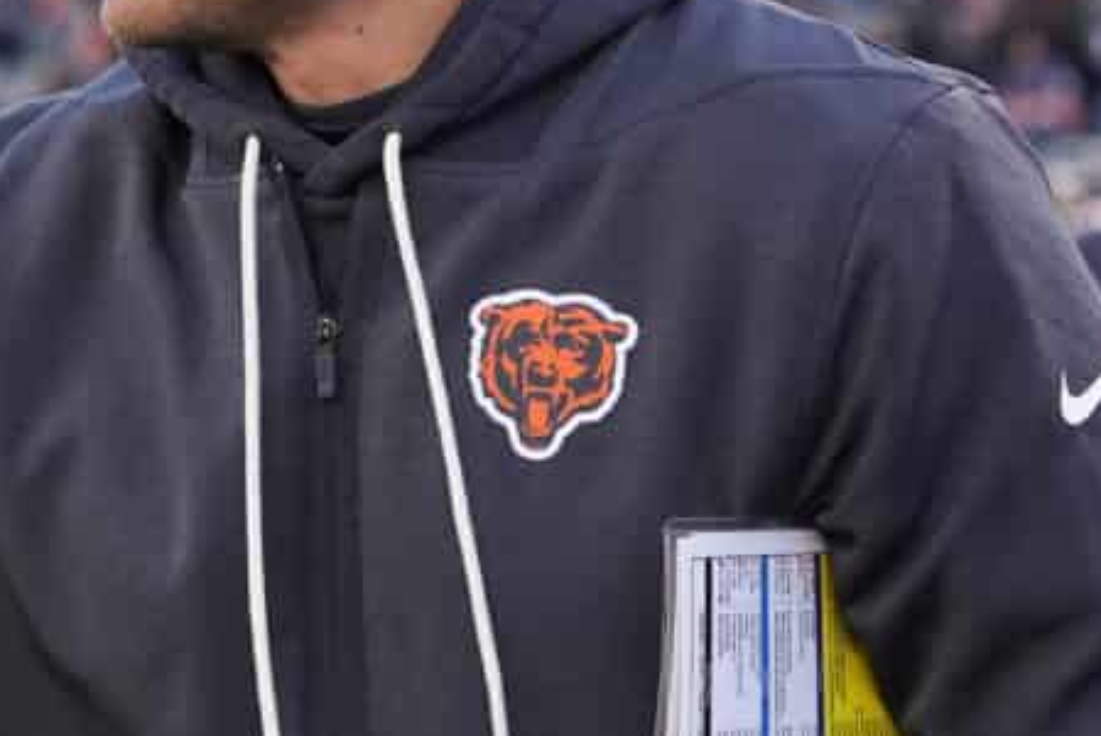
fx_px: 5447
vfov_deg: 7.7
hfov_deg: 11.1
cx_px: -598
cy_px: 489
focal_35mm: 178
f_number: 2.8
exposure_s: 1/2500
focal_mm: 50
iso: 1600
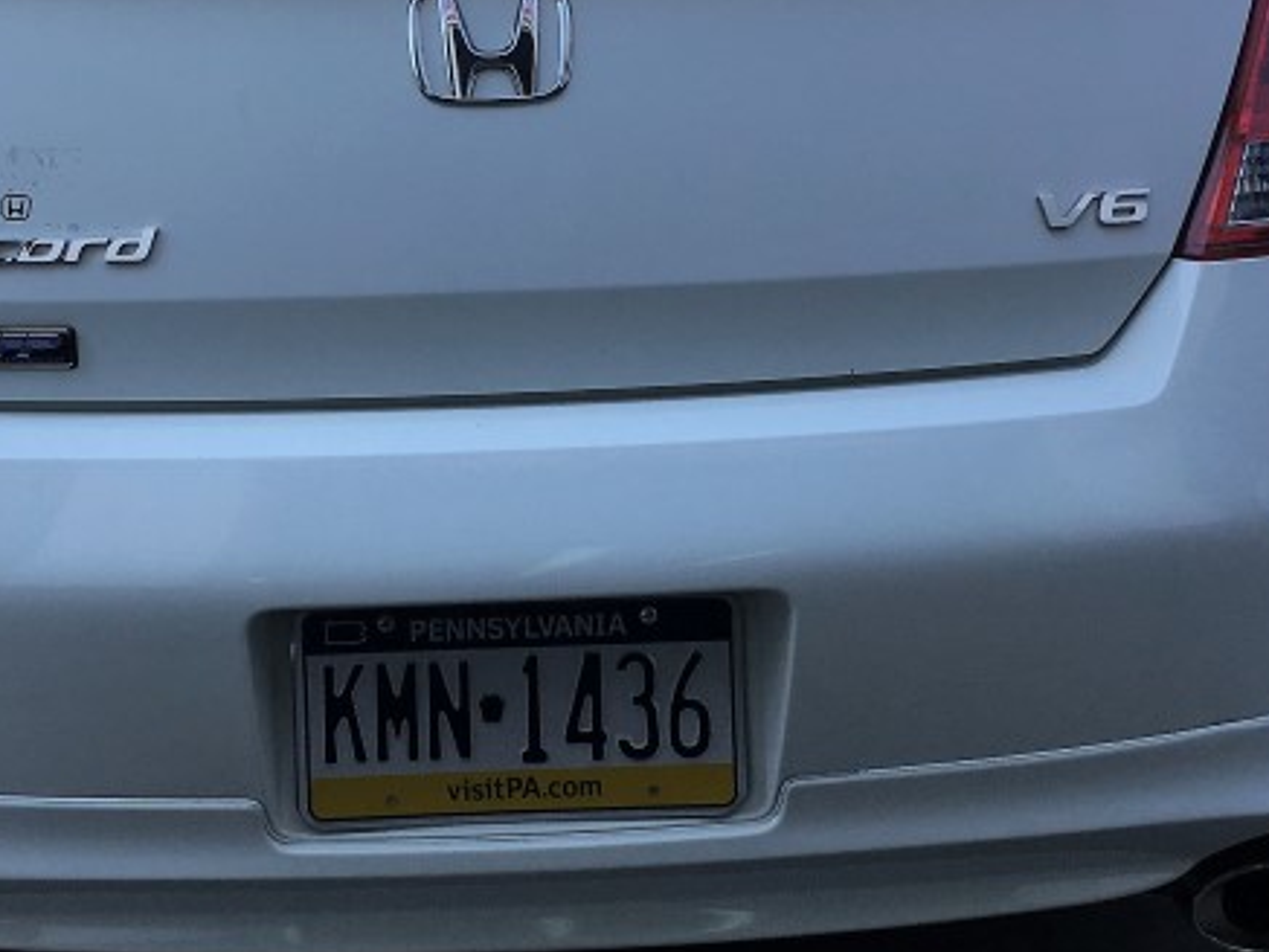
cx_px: 476
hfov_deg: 28.4
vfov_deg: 21.6
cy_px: 456
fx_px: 2494
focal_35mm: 68
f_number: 2.2
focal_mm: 4.15
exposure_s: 1/519
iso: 25
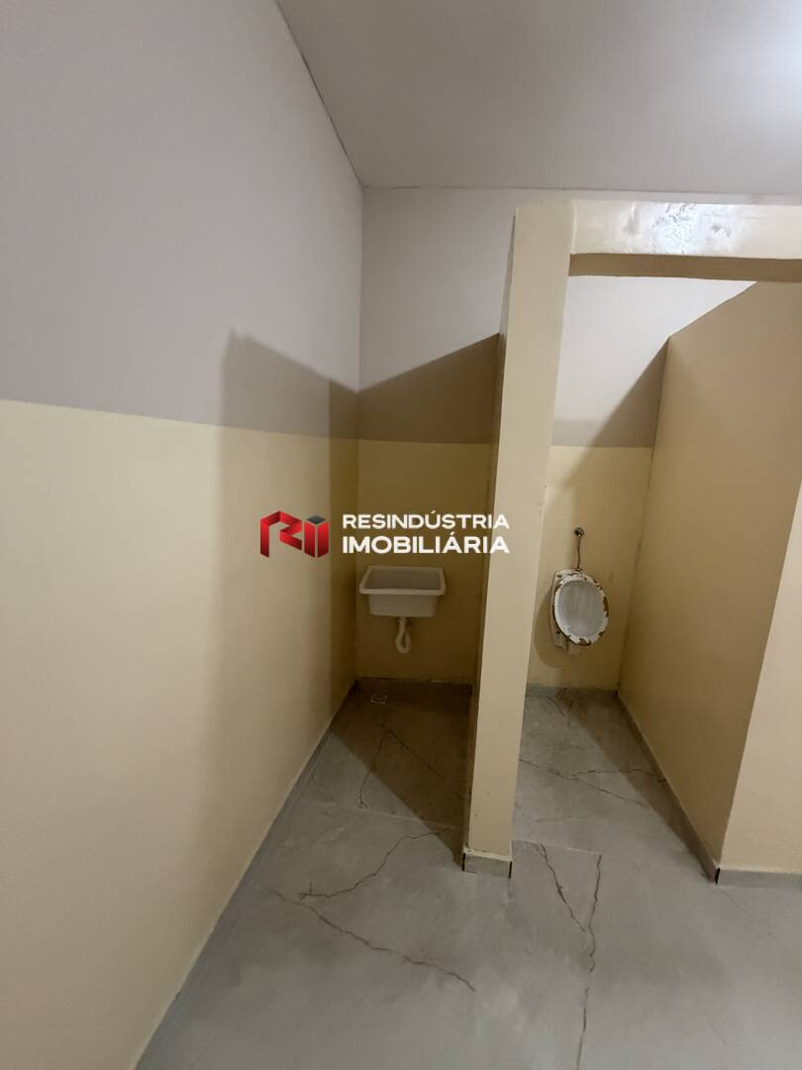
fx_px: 432
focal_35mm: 14
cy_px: 535
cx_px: 401
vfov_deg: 102.1
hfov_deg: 85.7
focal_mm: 2.22
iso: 640
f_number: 2.2
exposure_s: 1/60
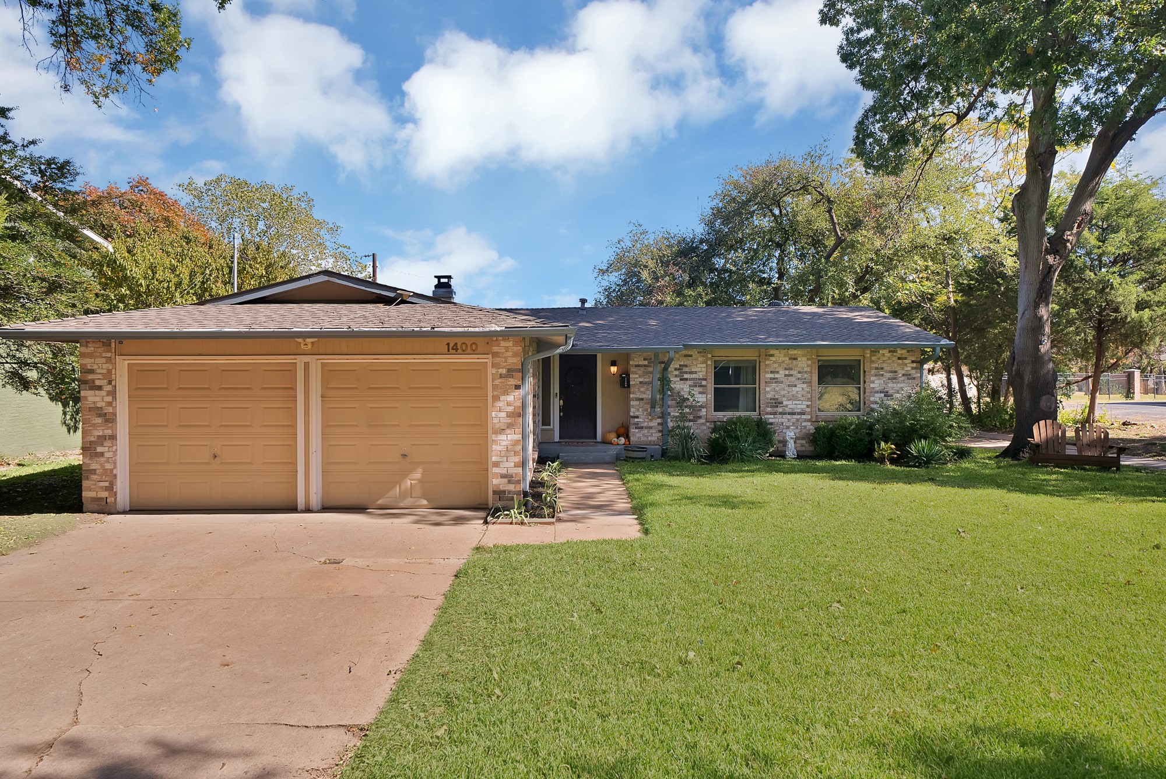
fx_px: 713
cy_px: 390
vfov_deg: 57.3
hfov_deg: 78.5
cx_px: 583
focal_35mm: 22
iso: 640
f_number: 9
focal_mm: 22
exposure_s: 1/250
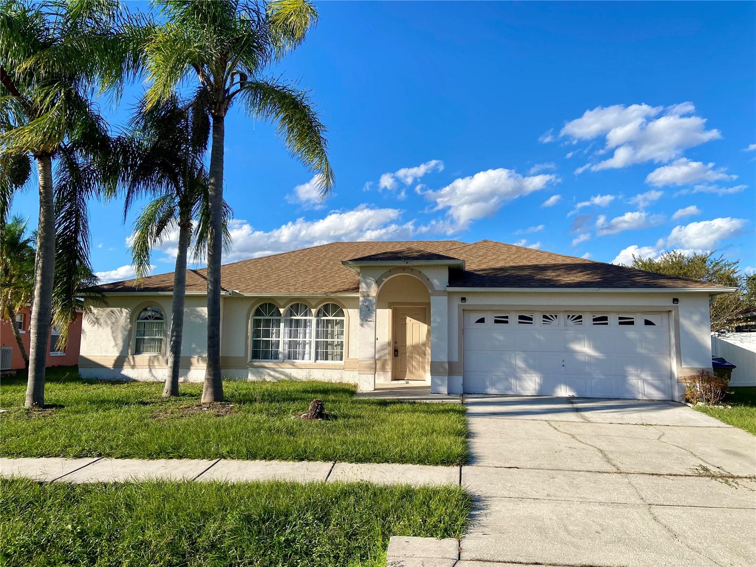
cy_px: 284
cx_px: 378
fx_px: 568
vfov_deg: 53.1
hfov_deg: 67.3
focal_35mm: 26
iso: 32
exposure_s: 1/2463
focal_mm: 4.25
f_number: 1.8
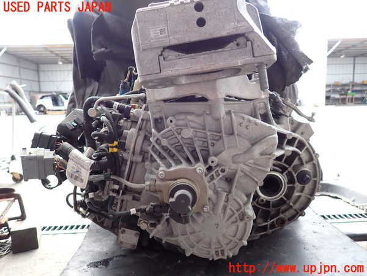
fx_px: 265
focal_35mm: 25
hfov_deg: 69.4
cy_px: 138
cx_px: 184
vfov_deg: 54.9
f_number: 2
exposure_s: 1/160
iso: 100
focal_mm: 4.5
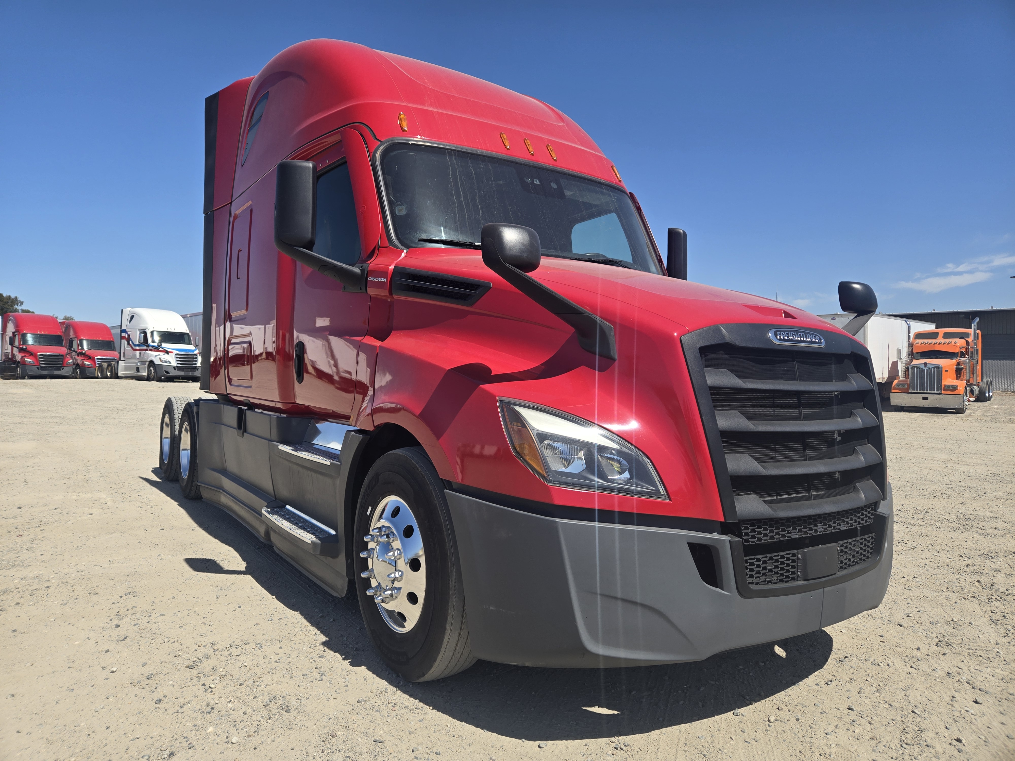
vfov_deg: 58.9
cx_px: 508
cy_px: 380
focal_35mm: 23
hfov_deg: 73.9
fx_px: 674
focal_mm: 5.4
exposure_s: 1/2060
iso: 25
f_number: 1.8
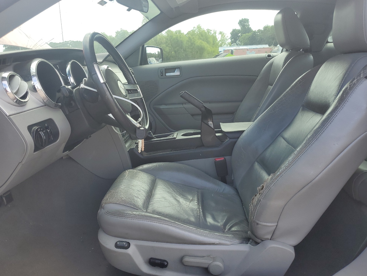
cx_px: 183
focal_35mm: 27
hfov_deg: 65.3
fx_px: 286
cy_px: 137
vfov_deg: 51.4
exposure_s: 1/625
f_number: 1.5
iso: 50
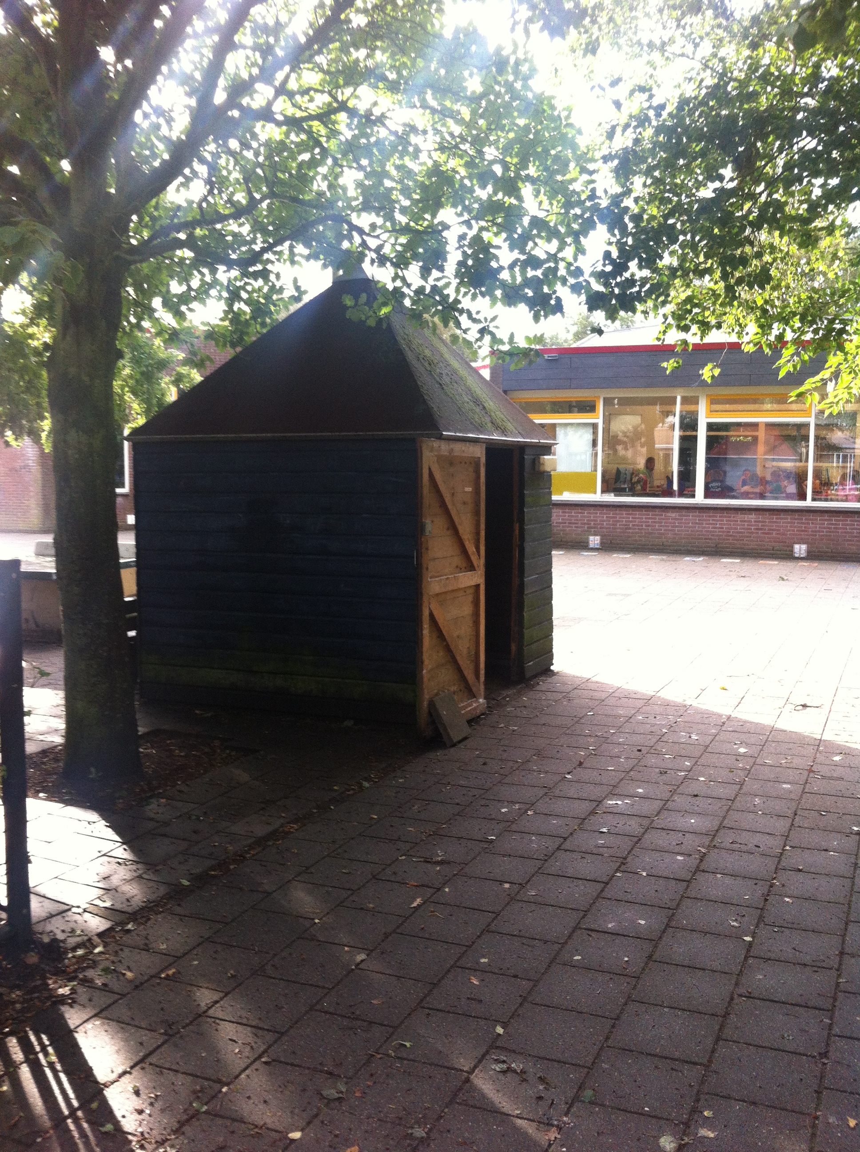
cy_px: 576
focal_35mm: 35
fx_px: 1162
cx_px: 430
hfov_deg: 40.6
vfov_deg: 52.7
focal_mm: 3.85
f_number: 2.8
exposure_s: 1/100
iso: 125
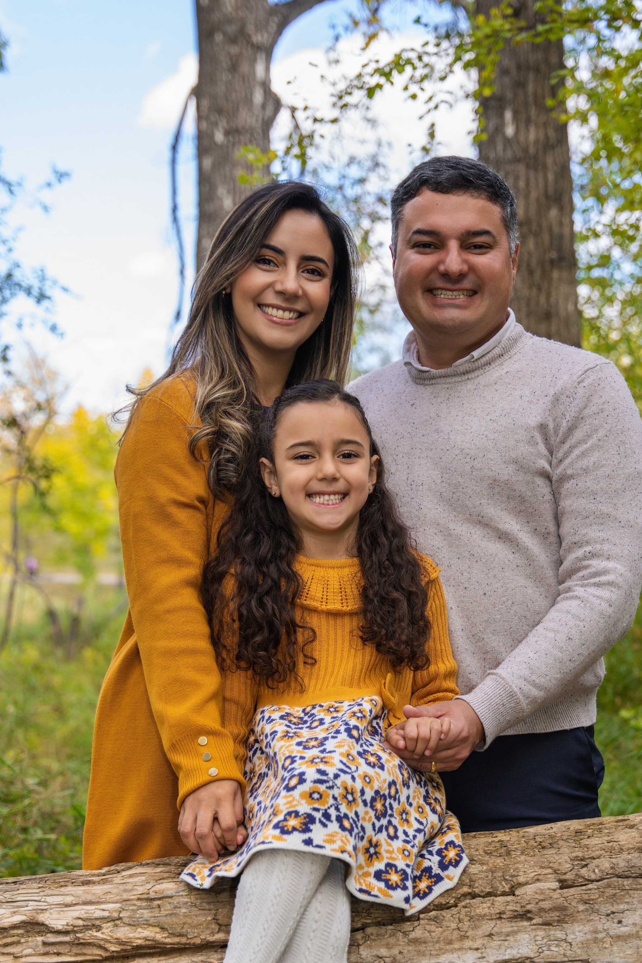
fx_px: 1635
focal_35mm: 61
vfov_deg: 32.5
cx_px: 381
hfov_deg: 22.2
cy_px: 658
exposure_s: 1/250
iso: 125
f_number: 3.2
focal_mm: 42.8
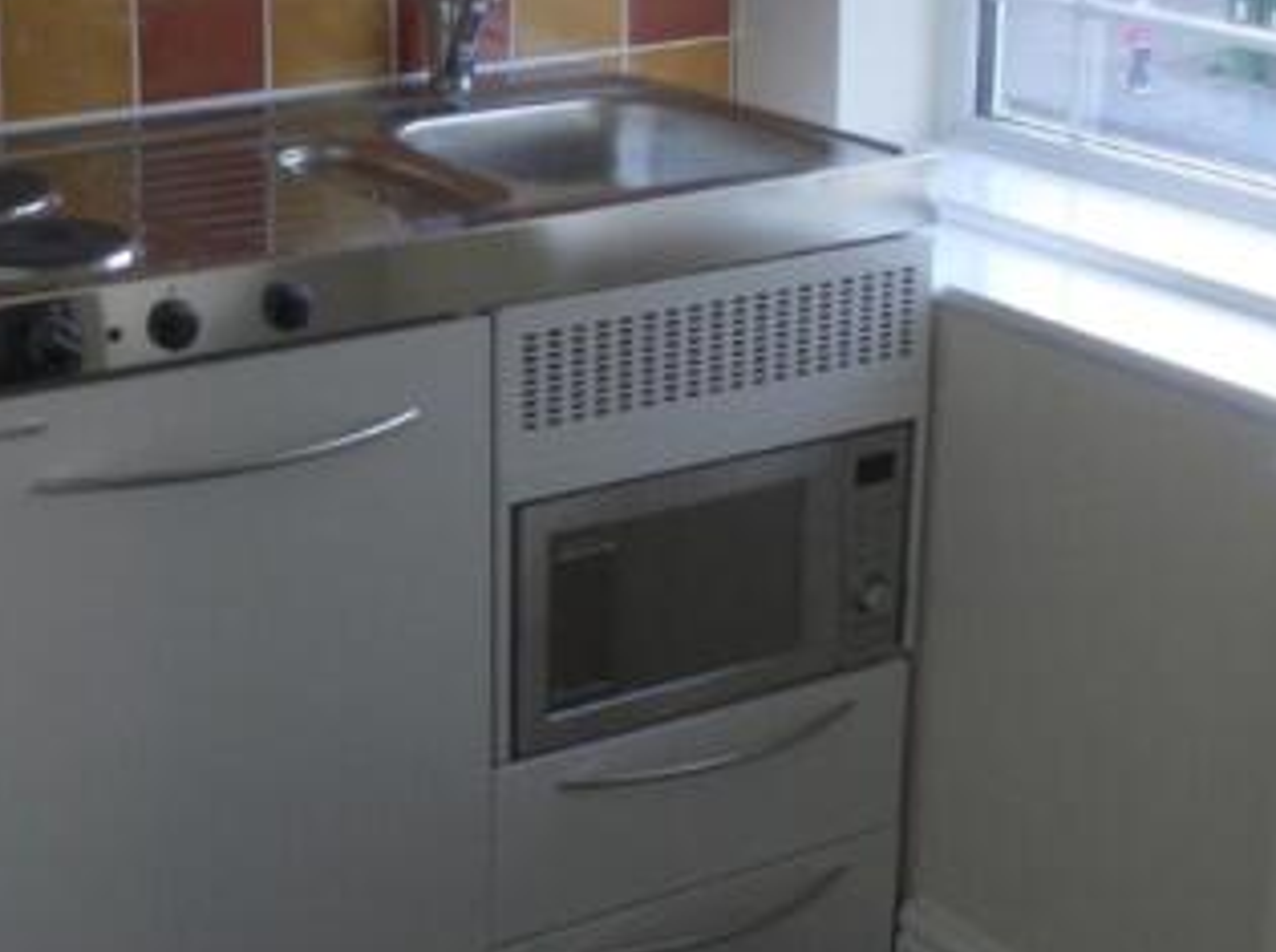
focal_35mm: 52
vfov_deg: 27.8
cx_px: 358
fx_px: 1913
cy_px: 326
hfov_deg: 36.2
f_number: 2.8
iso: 200
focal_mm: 5.8
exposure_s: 1/69.5
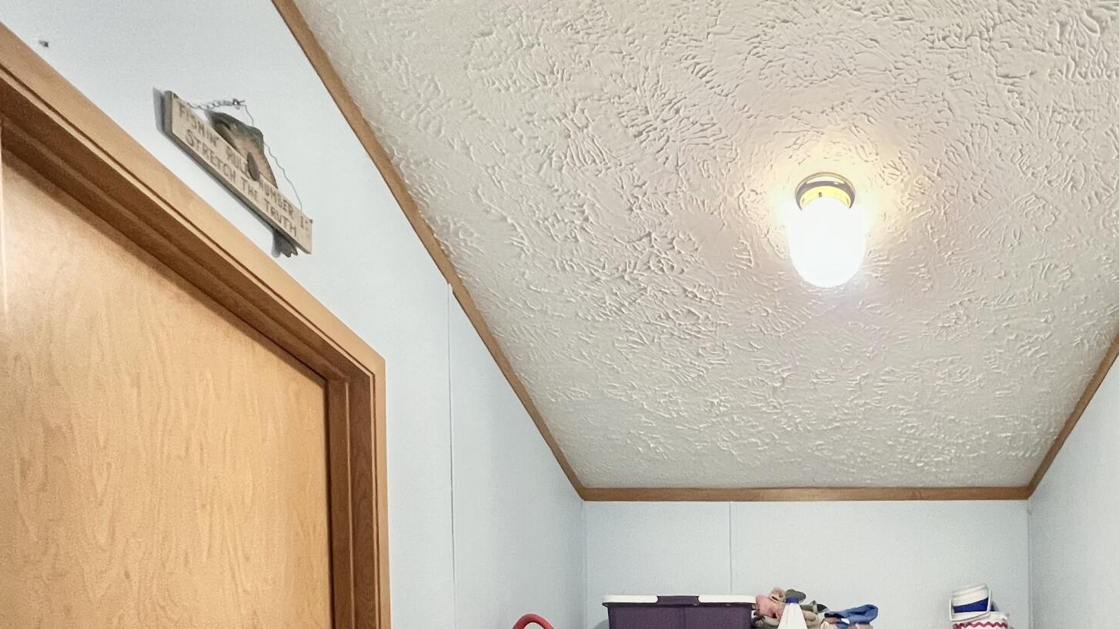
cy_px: 760
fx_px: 860
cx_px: 843
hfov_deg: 62.2
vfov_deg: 32.8
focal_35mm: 29
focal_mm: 1.57
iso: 250
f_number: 1.8
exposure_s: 1/82
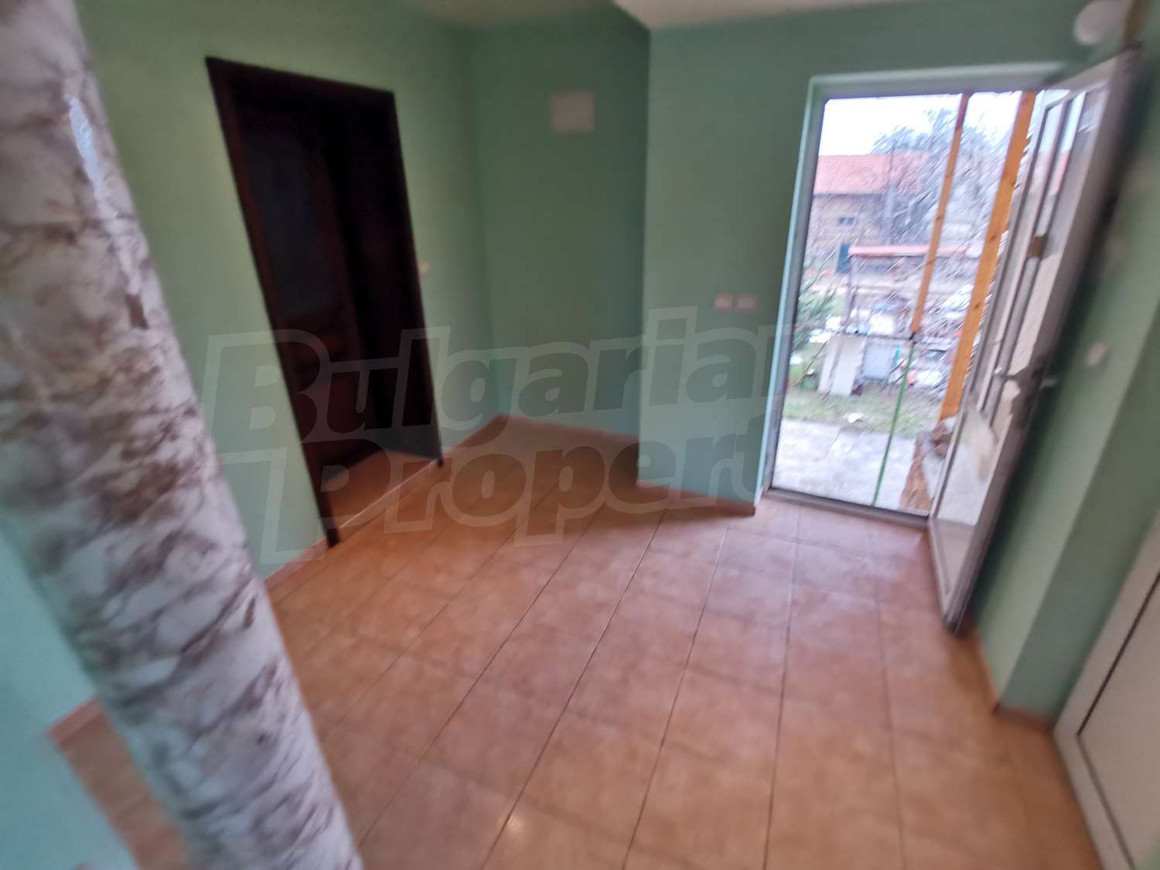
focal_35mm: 17
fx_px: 570
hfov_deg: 91.0
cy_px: 435
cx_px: 580
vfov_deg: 74.7
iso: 160
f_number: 2.2
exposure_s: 1/50
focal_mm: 2.23
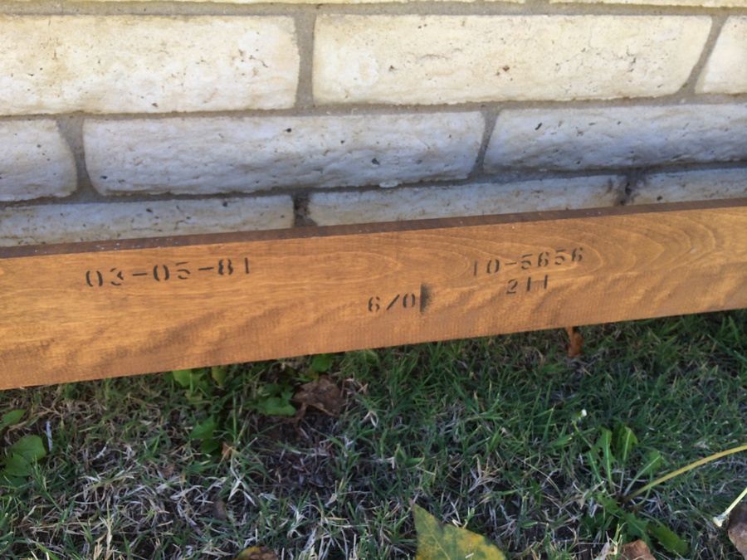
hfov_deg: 60.0
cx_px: 374
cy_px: 280
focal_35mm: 30
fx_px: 647
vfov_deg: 46.8
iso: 32
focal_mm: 4.12
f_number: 2.2
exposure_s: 1/287
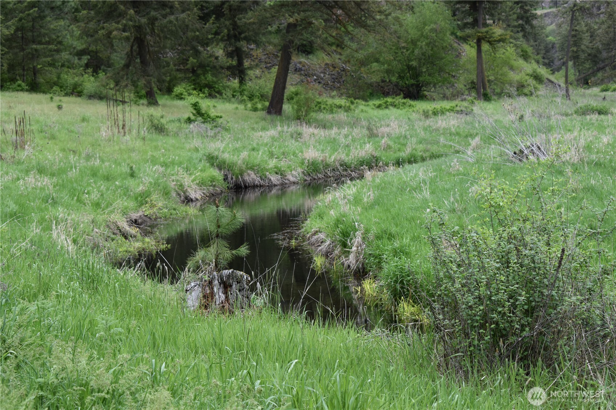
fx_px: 1232
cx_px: 308
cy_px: 205
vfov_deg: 18.9
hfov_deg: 28.1
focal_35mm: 72
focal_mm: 48
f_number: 7.1
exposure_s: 1/250
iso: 200
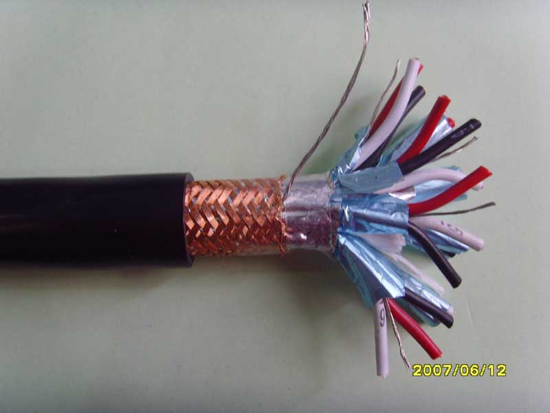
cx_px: 275
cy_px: 206
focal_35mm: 39
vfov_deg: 36.8
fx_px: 620
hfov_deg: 47.9
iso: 200
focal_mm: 6.6
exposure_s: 1/30
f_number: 3.5
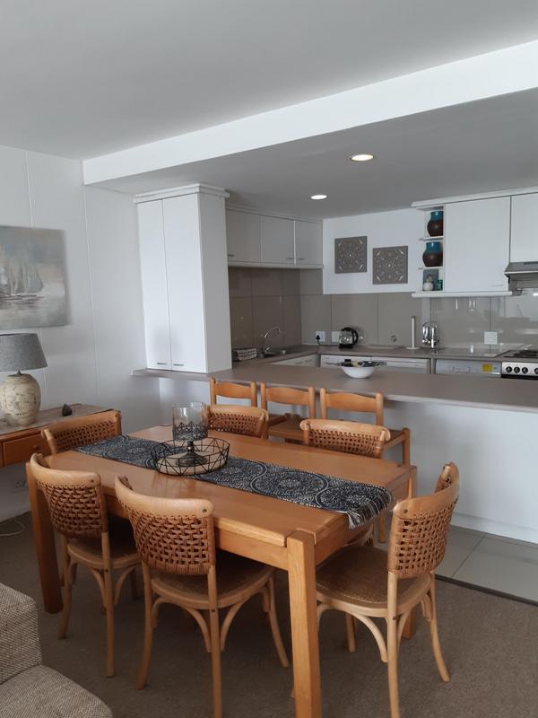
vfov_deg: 67.3
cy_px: 359
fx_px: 539
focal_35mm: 26
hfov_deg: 53.1
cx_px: 269
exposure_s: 1/100
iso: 64
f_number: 1.7
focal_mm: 3.92
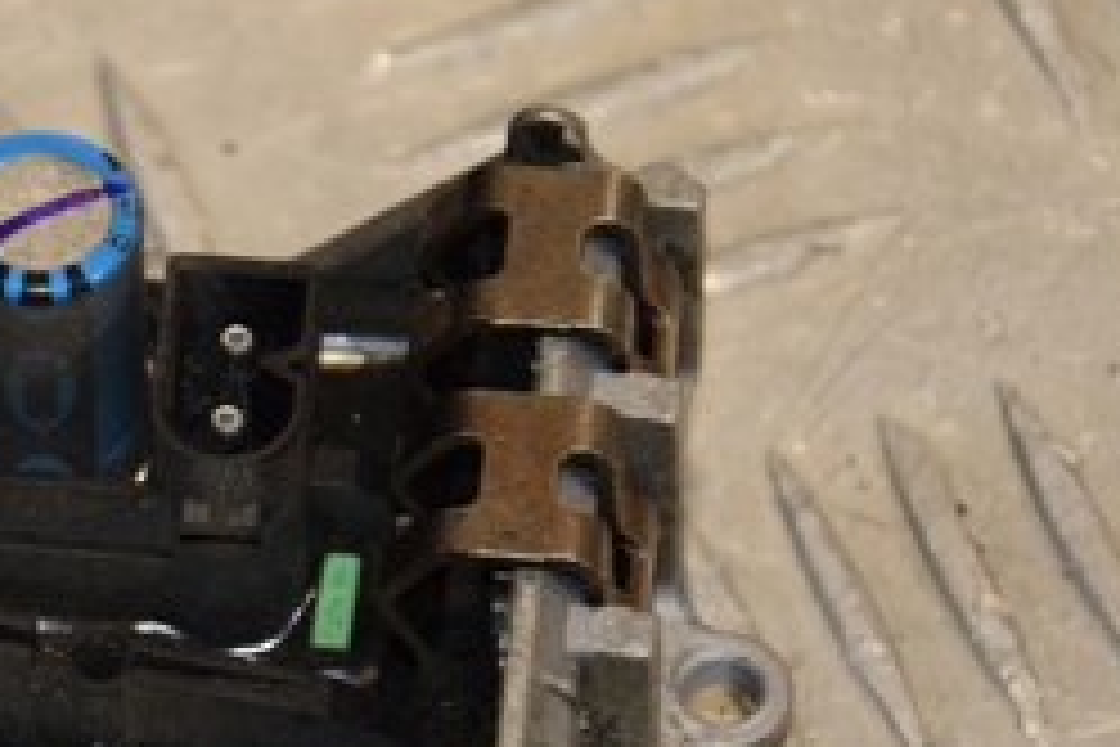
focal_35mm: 405
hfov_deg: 5.1
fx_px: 12608
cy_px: 472
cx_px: -72
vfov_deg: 3.4
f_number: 6.3
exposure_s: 1/200
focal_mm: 105
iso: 800
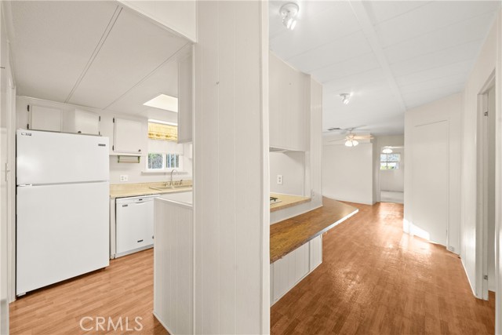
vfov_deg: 81.2
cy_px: 168
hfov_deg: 104.2
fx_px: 195
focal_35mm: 14
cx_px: 251
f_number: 8
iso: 1000
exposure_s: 1/25
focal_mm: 14
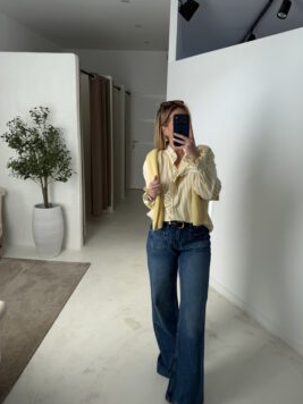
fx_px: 315
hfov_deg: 51.3
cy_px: 202
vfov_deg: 65.3
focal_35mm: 27
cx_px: 160
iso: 80
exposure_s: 1/330
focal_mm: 6.76
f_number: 1.78
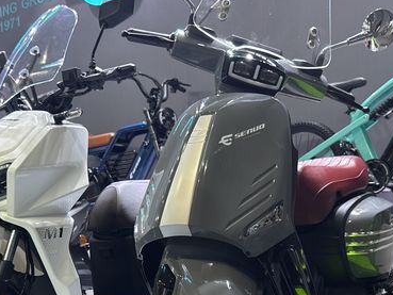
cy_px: 231
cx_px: 167
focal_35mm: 52
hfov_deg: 36.7
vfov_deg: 27.5
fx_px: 591
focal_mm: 6.76
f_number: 1.78
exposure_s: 1/100
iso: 125
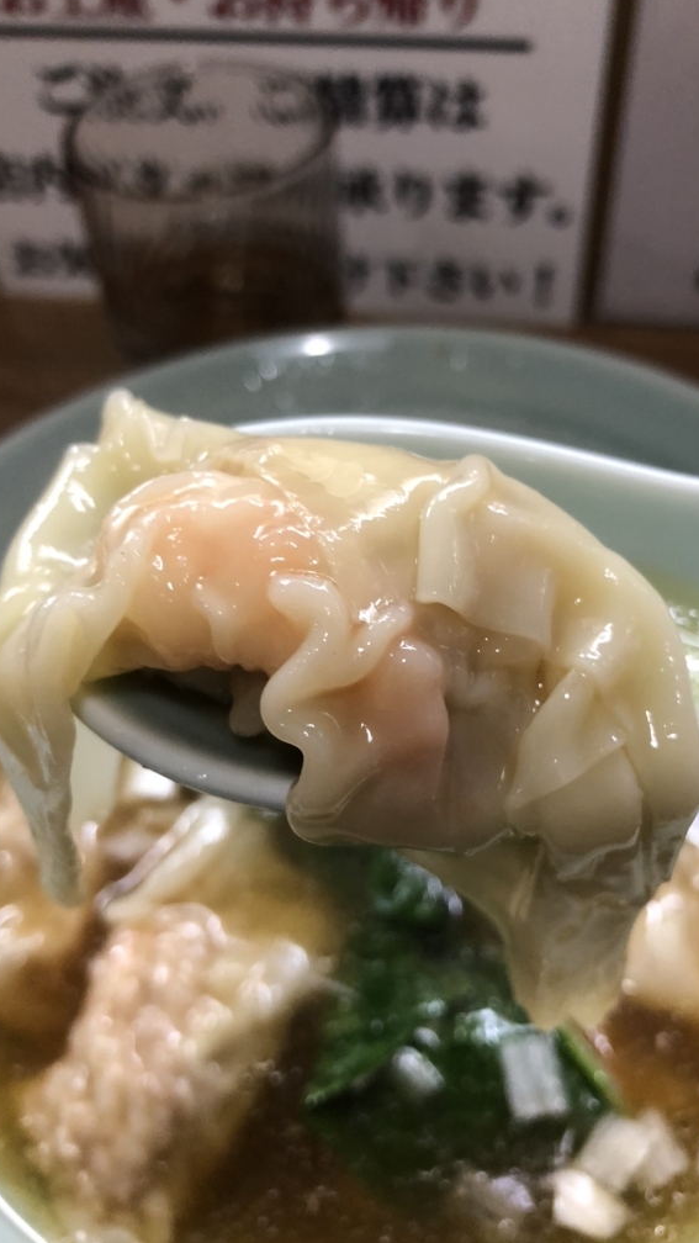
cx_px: 377
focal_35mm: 31
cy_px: 615
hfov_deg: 37.8
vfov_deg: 62.6
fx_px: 1021
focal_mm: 4
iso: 50
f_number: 1.8
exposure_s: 1/17
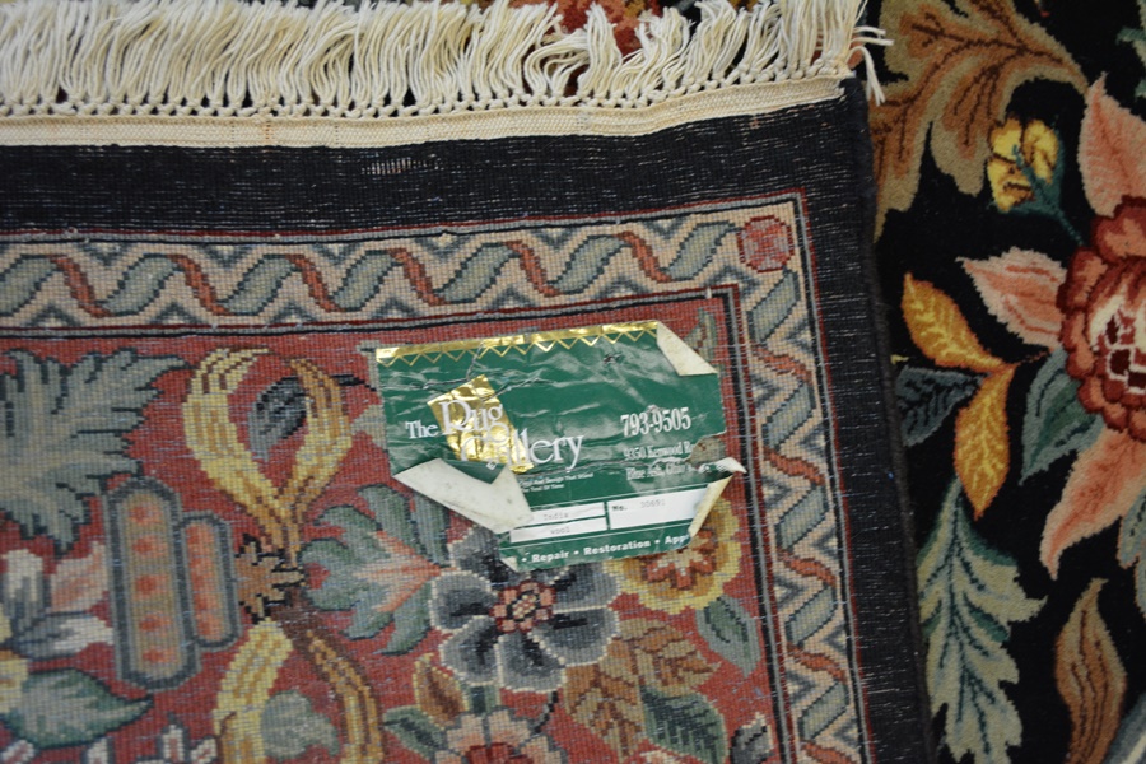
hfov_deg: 49.6
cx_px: 573
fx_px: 1241
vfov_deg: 34.2
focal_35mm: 39
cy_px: 382
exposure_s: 1/60
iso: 800
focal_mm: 26
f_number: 4.2
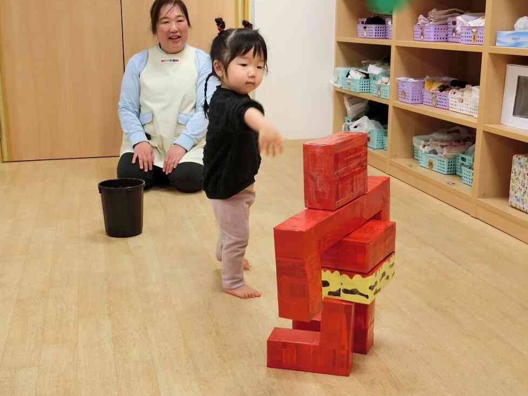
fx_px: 702
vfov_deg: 31.5
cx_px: 261
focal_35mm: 46
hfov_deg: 41.2
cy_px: 199
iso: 160
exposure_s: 1/60
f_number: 4.4
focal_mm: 8
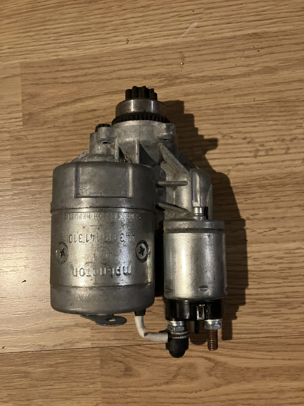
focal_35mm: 28
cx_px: 152
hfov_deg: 49.7
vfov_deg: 63.4
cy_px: 203
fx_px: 328
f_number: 1.8
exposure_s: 1/30
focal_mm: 3.99
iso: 640
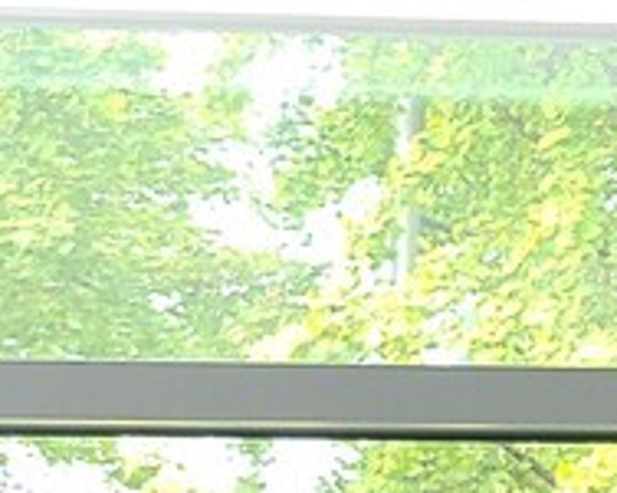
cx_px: 1815
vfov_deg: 8.8
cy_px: 654
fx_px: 3156
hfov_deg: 9.1
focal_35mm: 173
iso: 80
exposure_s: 1/60
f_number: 1.8
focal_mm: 5.4
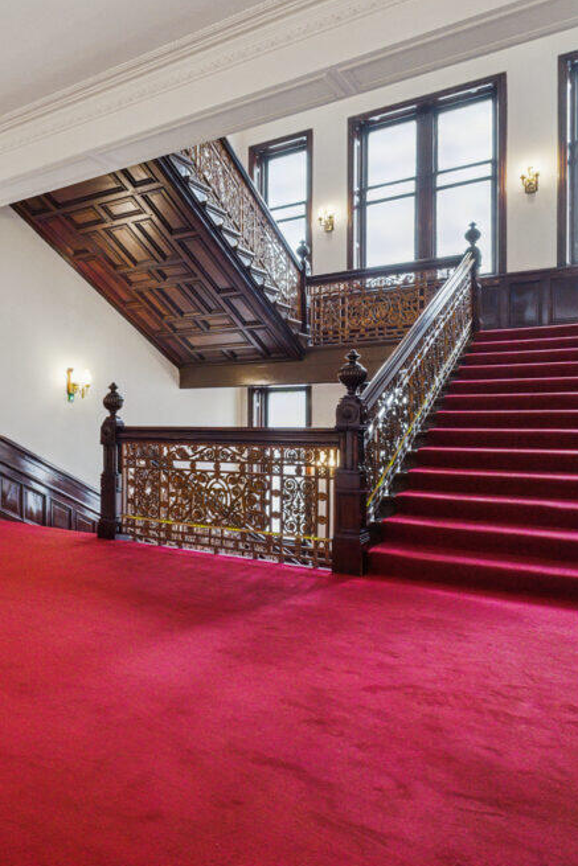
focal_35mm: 26
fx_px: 621
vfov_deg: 69.8
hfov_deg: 47.3
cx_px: 116
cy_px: 428
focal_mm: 11
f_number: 7.1
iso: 1250
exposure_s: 1/20
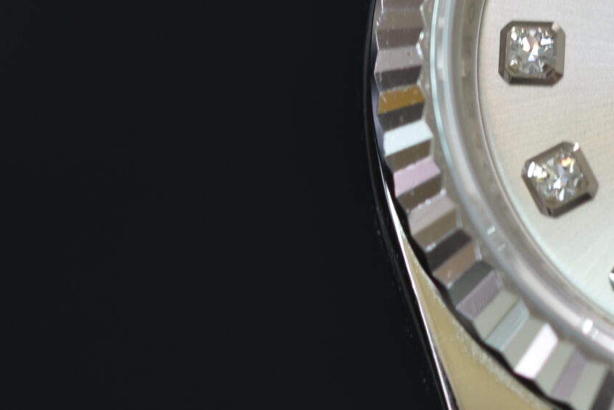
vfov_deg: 3.4
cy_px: 116
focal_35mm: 408
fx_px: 6959
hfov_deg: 5.0
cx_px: 830
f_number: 5
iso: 100
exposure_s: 1/30
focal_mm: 90
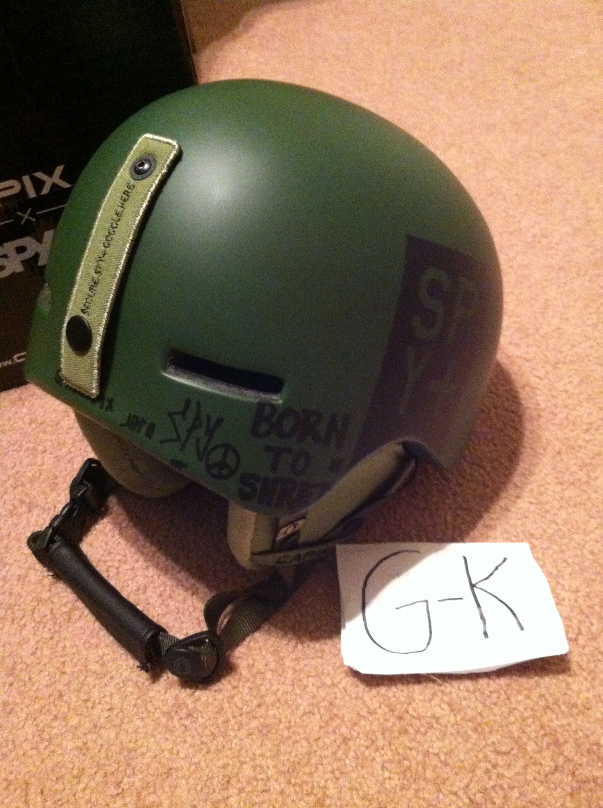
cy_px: 404
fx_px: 815
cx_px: 302
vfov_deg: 52.7
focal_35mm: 35
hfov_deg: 40.6
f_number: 2.8
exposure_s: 1/15
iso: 1000
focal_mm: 3.85
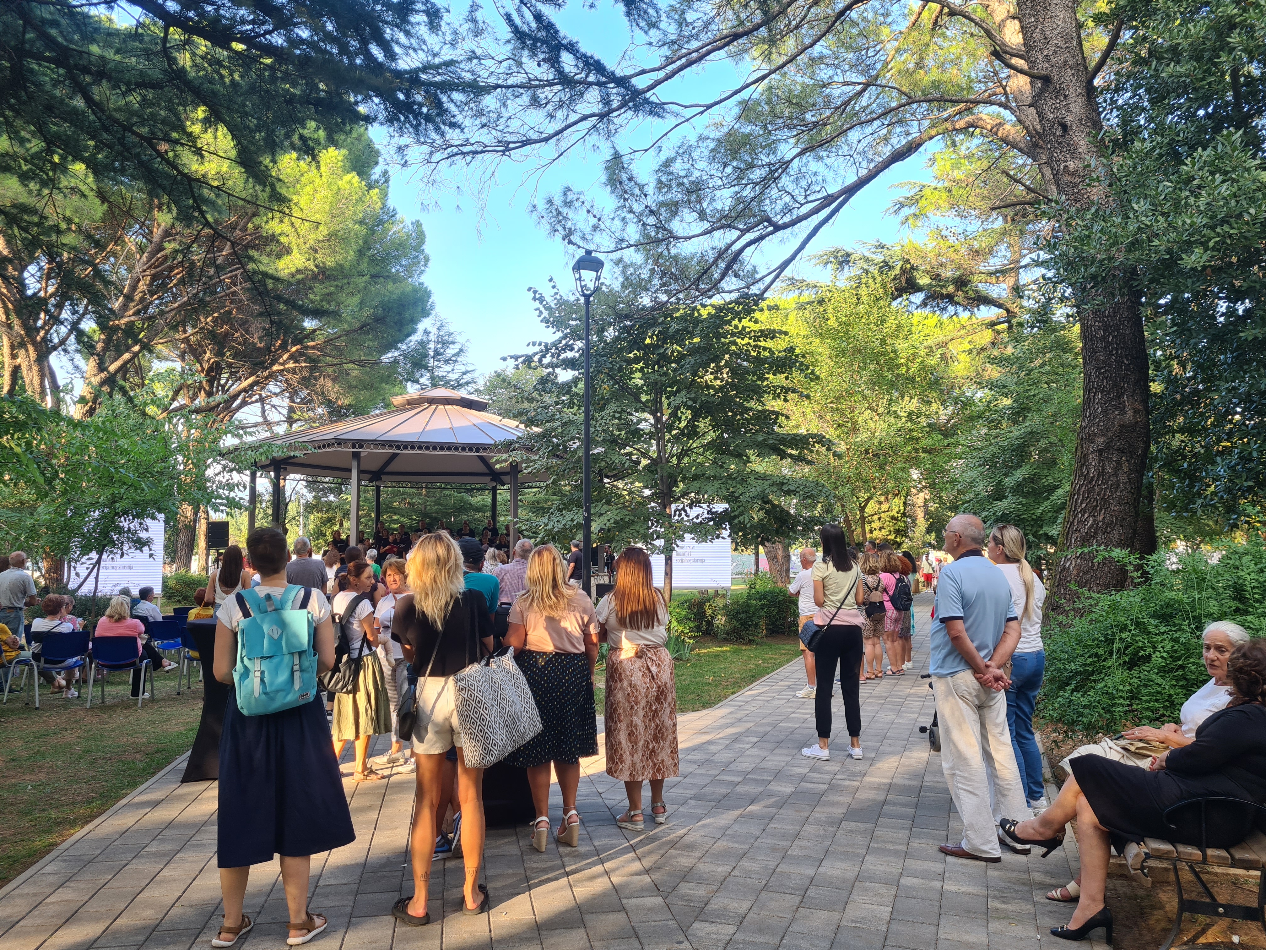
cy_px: 475
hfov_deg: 67.3
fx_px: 951
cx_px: 633
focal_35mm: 26
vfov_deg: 53.1
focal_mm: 5.4
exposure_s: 1/163
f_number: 1.8
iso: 50
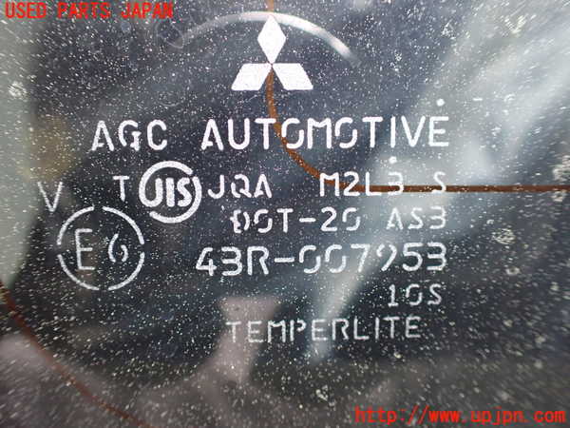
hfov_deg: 60.0
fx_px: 494
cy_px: 214
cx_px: 285
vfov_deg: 46.8
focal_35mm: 30
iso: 640
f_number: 2.3
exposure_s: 1/125
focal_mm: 5.4
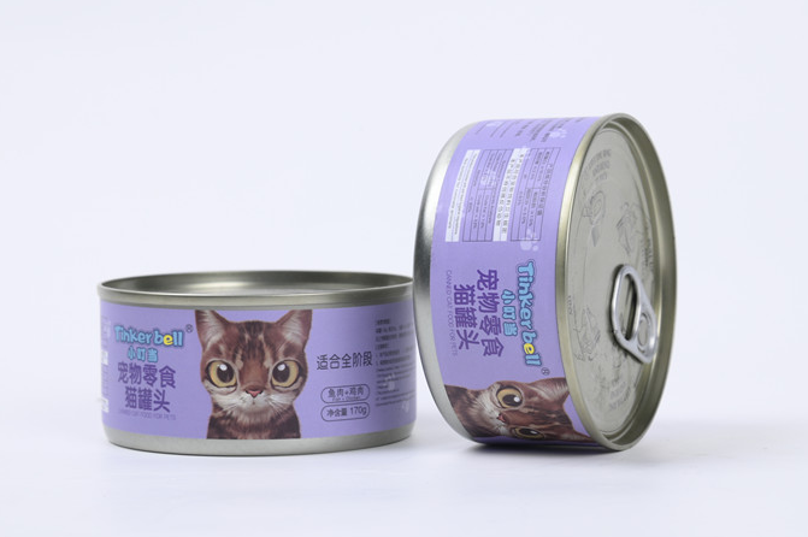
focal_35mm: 143
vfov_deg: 9.6
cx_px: 390
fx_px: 3206
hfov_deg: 14.4
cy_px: 288
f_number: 11
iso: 100
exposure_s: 1/125
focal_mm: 120
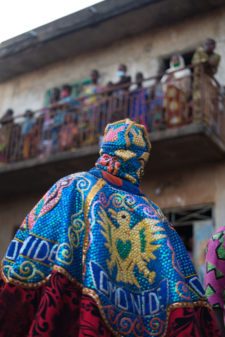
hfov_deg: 27.0
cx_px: 112
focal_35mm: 50
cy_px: 168
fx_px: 468
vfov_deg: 39.6
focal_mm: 50
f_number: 2
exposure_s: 1/500
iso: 100
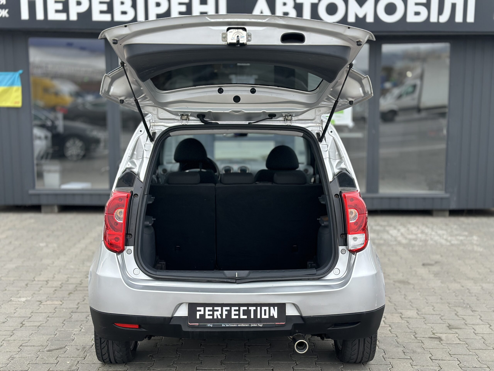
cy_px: 186
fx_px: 685
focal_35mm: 48
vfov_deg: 30.3
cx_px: 247
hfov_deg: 39.7
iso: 125
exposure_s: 1/164
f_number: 1.78
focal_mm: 6.86
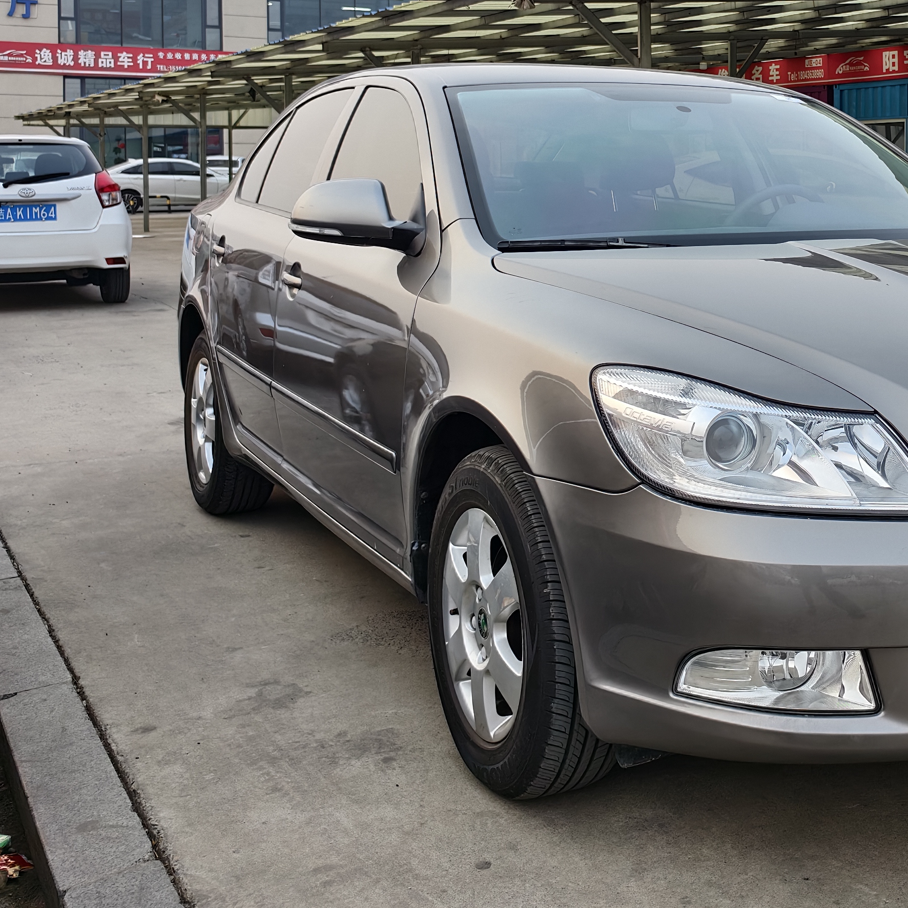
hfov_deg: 34.5
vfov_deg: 35.2
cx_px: 770
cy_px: 220
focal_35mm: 47
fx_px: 1395
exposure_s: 1/380
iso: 71
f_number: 1.57
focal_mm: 5.6
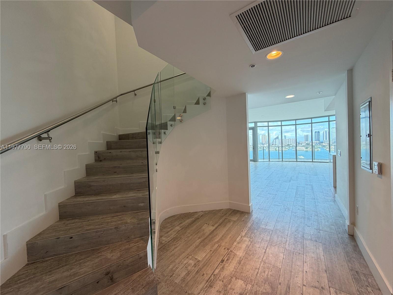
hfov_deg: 102.1
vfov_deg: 85.7
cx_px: 196
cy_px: 148
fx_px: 159
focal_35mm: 14
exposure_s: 1/120
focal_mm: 2.22
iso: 125
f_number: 2.2
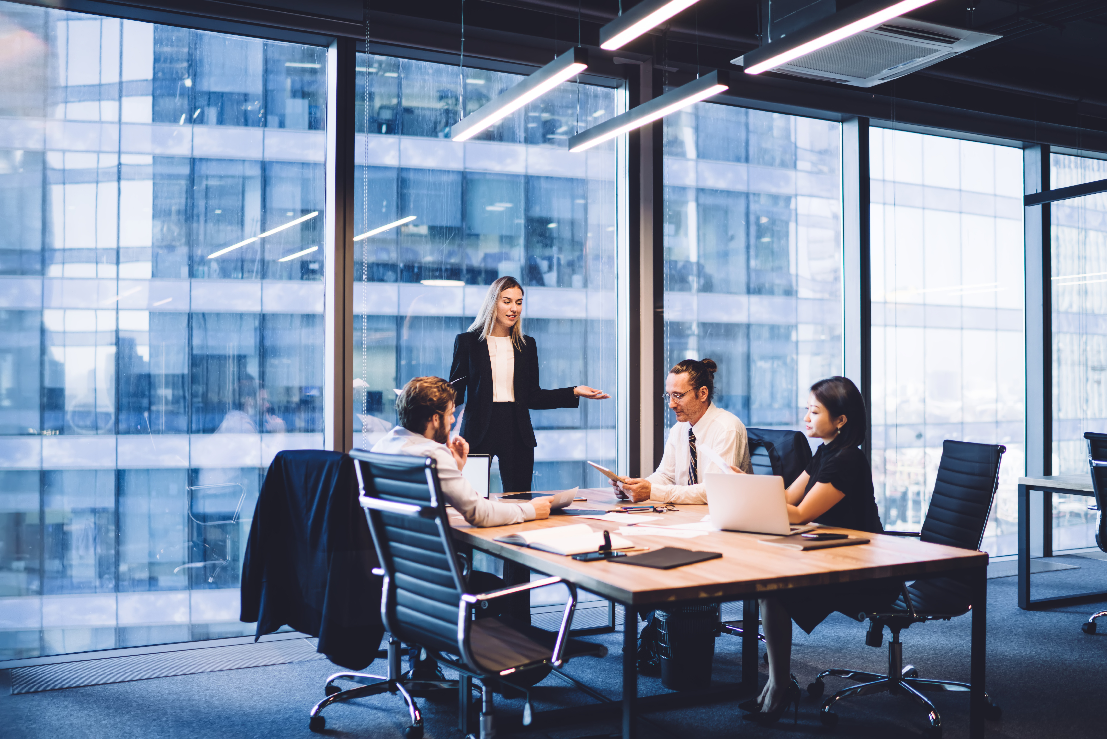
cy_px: 370
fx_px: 1076
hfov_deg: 54.4
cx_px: 554
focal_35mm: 35
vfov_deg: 37.9
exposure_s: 1/400
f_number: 1.6
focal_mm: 35
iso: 400
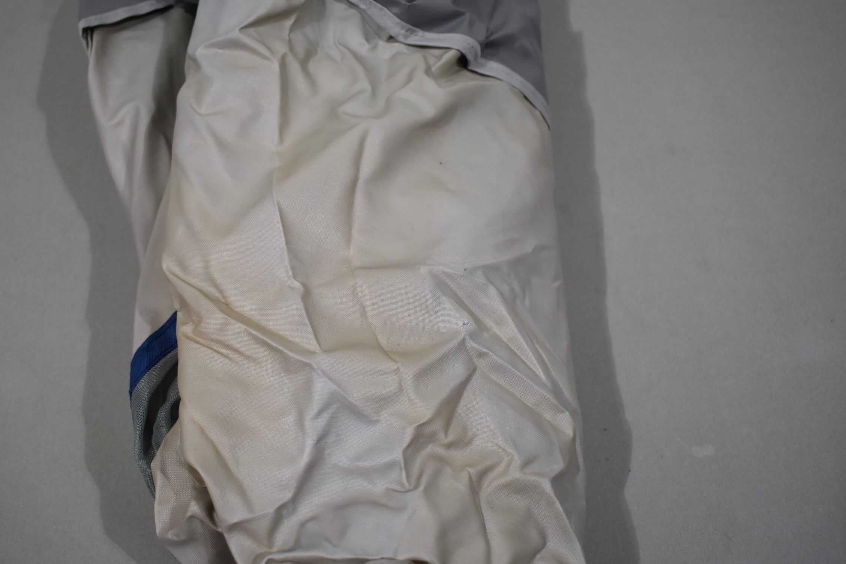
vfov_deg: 32.6
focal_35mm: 41
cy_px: 315
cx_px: 378
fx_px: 963
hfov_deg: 47.3
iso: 560
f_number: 3.8
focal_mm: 24
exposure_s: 1/250
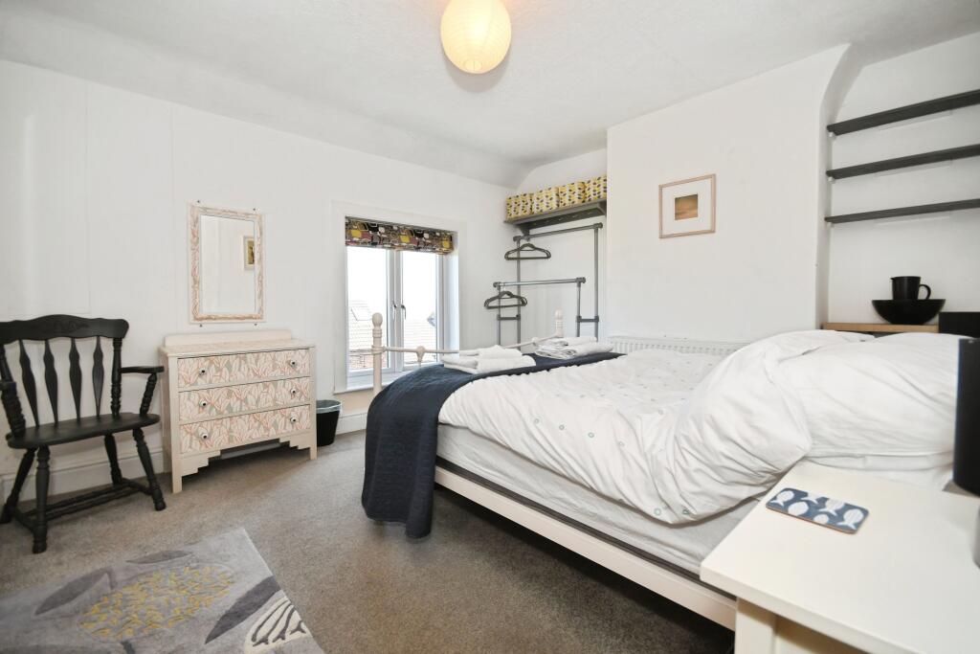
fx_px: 408
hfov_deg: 100.4
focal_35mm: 15
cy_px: 327
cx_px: 490
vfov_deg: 77.3
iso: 400
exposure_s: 1/60
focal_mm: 10
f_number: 8
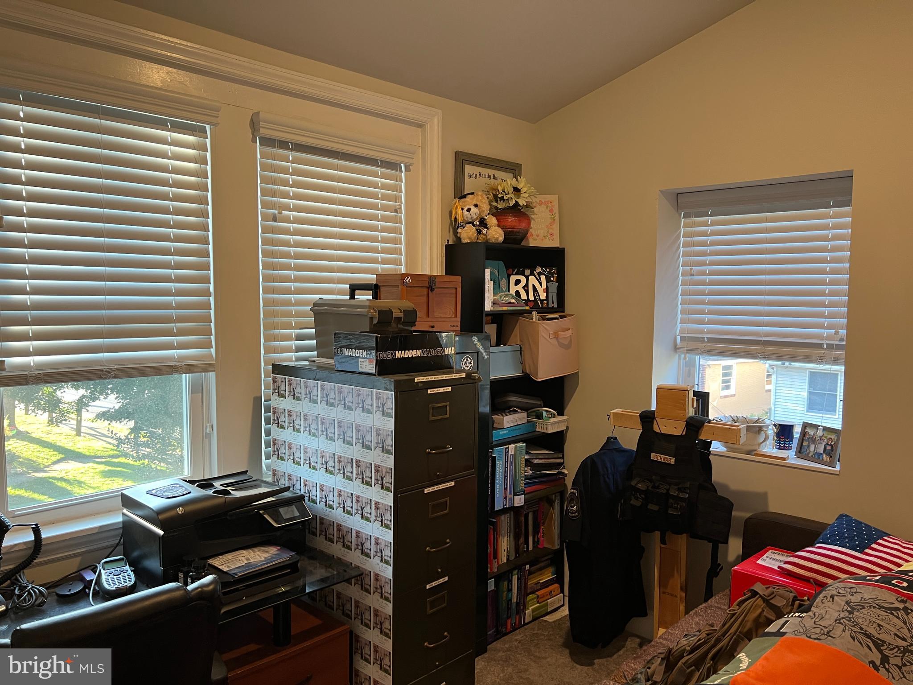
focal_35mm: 26
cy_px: 342
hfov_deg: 67.3
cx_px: 456
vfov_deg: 53.1
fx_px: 686
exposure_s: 1/60
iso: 100
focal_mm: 5.7
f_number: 1.5
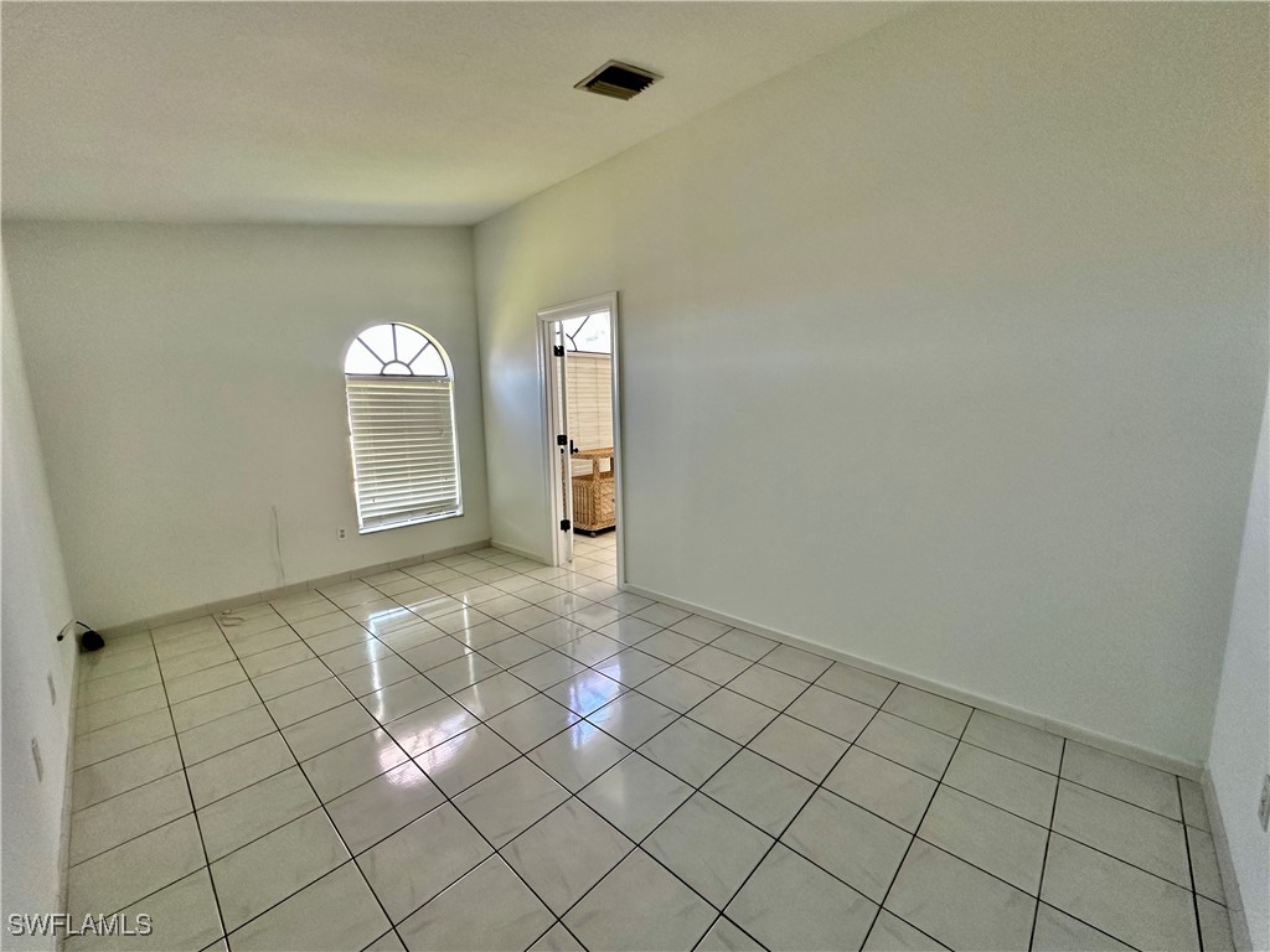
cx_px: 635
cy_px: 476
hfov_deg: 102.1
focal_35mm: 14
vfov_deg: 85.7
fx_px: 514
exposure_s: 1/99
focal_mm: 2.22
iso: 250
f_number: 2.2
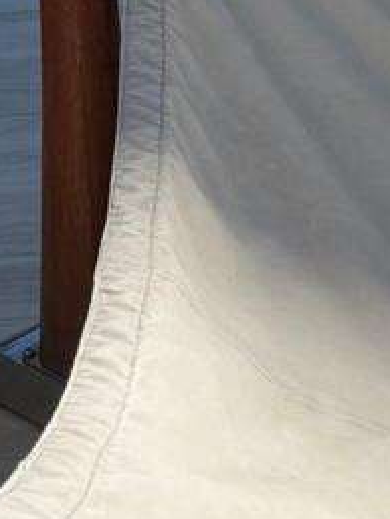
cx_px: 339
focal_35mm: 112
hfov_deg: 13.1
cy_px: -281
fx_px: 1681
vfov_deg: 16.0
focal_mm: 6.76
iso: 80
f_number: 1.78
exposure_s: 1/5319
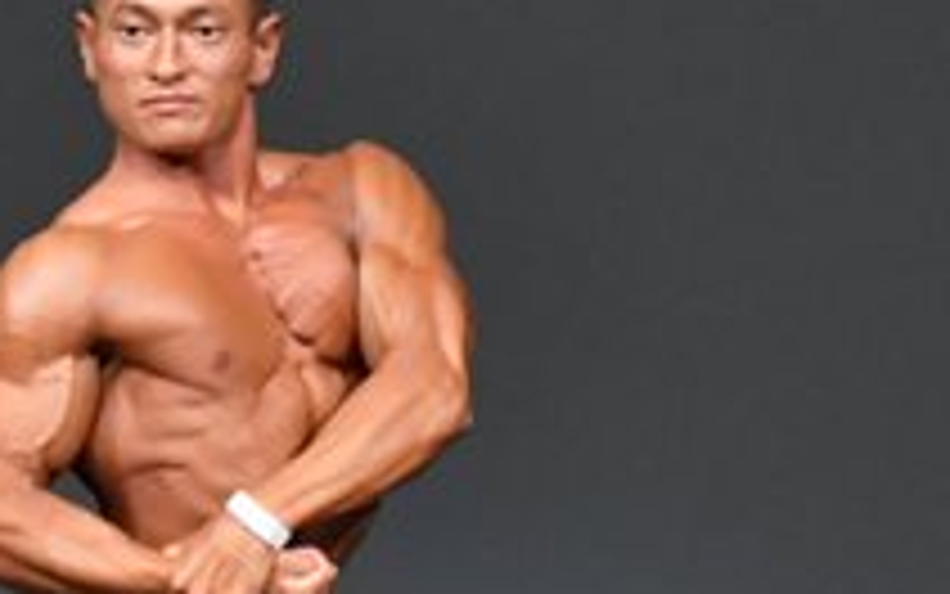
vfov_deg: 1.0
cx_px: 281
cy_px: 720
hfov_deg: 1.6
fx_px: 33460
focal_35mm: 1292
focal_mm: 230
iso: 4000
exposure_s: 1/400
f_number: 5.6
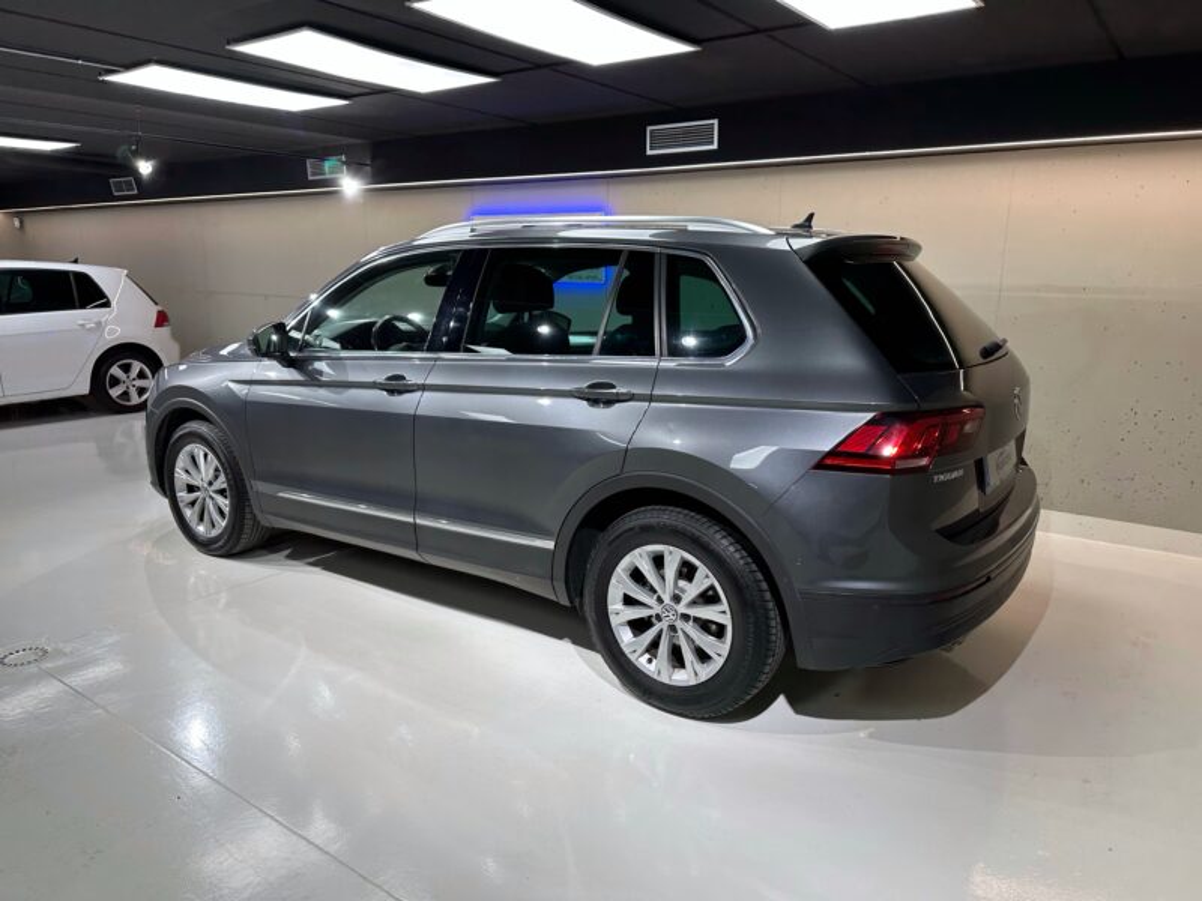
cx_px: 601
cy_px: 450
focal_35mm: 24
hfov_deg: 71.6
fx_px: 833
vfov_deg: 56.8
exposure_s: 1/100
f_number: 1.78
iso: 80
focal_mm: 6.86
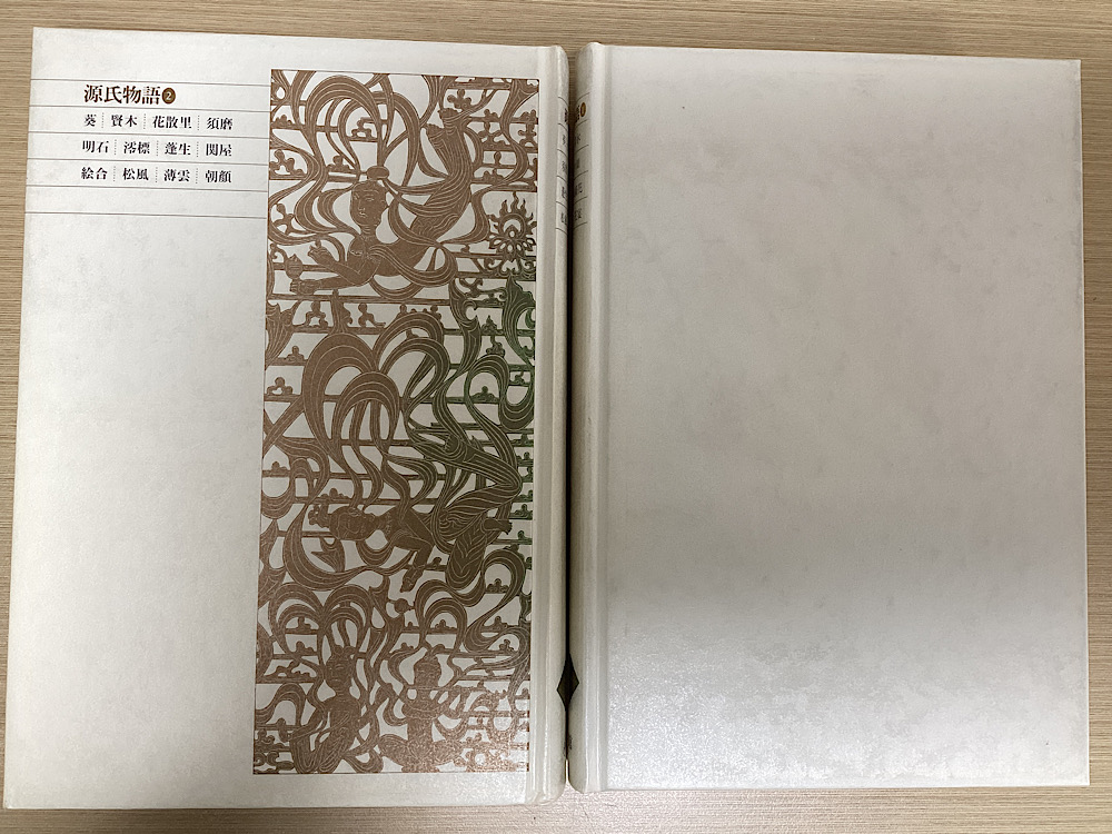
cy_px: 417
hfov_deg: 58.4
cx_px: 556
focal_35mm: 31
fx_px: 996
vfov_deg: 45.4
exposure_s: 1/50
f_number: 2.4
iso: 80
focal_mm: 3.3
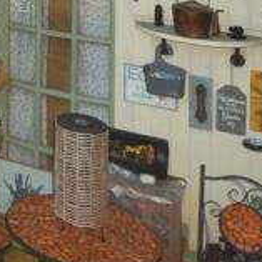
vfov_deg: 17.4
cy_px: -194
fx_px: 711
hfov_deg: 15.7
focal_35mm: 83
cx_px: -287
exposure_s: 1/200
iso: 100
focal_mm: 10
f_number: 5
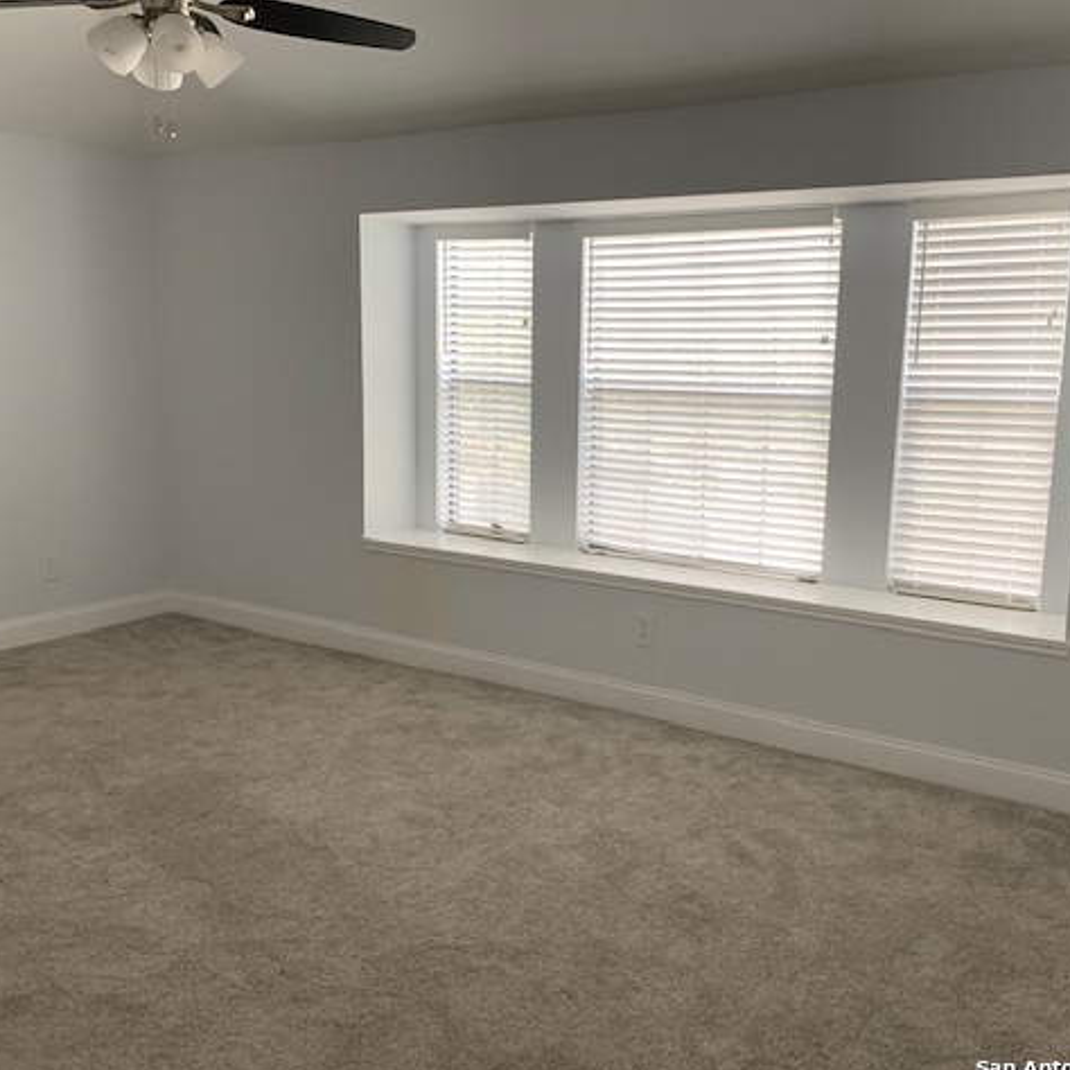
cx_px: 614
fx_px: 1084
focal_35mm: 31
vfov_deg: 52.5
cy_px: 540
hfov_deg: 52.3
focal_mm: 4.25
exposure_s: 1/60
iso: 160
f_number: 1.8
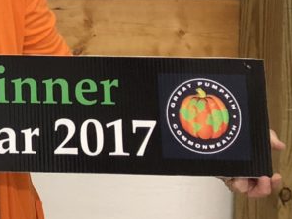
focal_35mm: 126
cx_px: -301
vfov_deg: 11.0
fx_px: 1063
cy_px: -174
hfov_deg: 13.3
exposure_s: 1/20
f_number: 1.8
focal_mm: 3.99
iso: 40
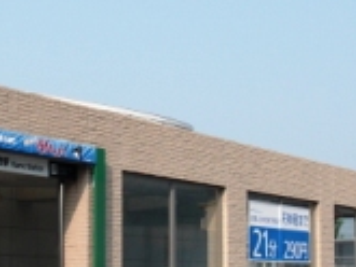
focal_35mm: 99
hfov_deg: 19.7
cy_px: 193
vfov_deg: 14.9
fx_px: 1019
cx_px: 108
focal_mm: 6.3
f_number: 2.8
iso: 50
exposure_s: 1/800
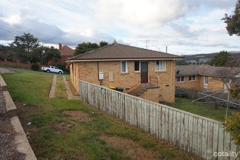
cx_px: 122
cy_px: 81
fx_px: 167
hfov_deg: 71.5
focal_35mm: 25
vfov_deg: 51.2
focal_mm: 16
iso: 100
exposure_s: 1/100
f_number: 7.1
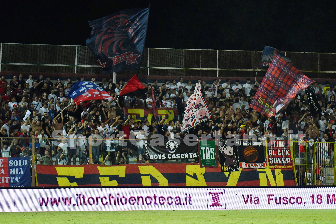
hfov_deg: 11.4
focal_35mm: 180
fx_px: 1680
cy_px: 112
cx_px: 168
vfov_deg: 7.6
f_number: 3.5
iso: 2500
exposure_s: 1/1250
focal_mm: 120
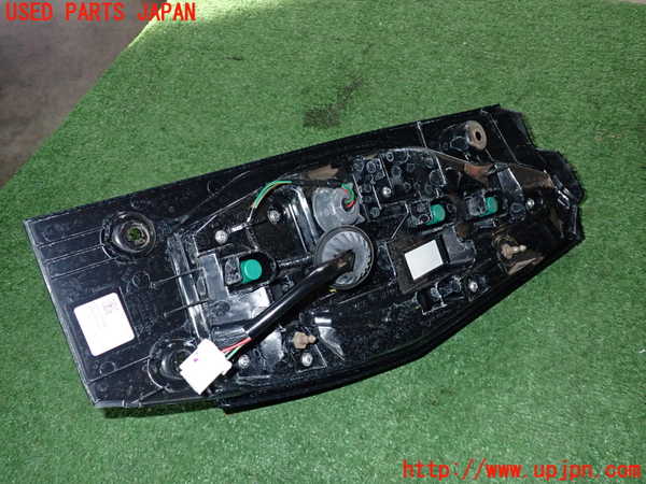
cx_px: 323
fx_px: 560
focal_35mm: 30
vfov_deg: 46.8
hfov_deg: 60.0
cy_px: 242
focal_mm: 5.4
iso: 500
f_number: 6.3
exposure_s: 1/30
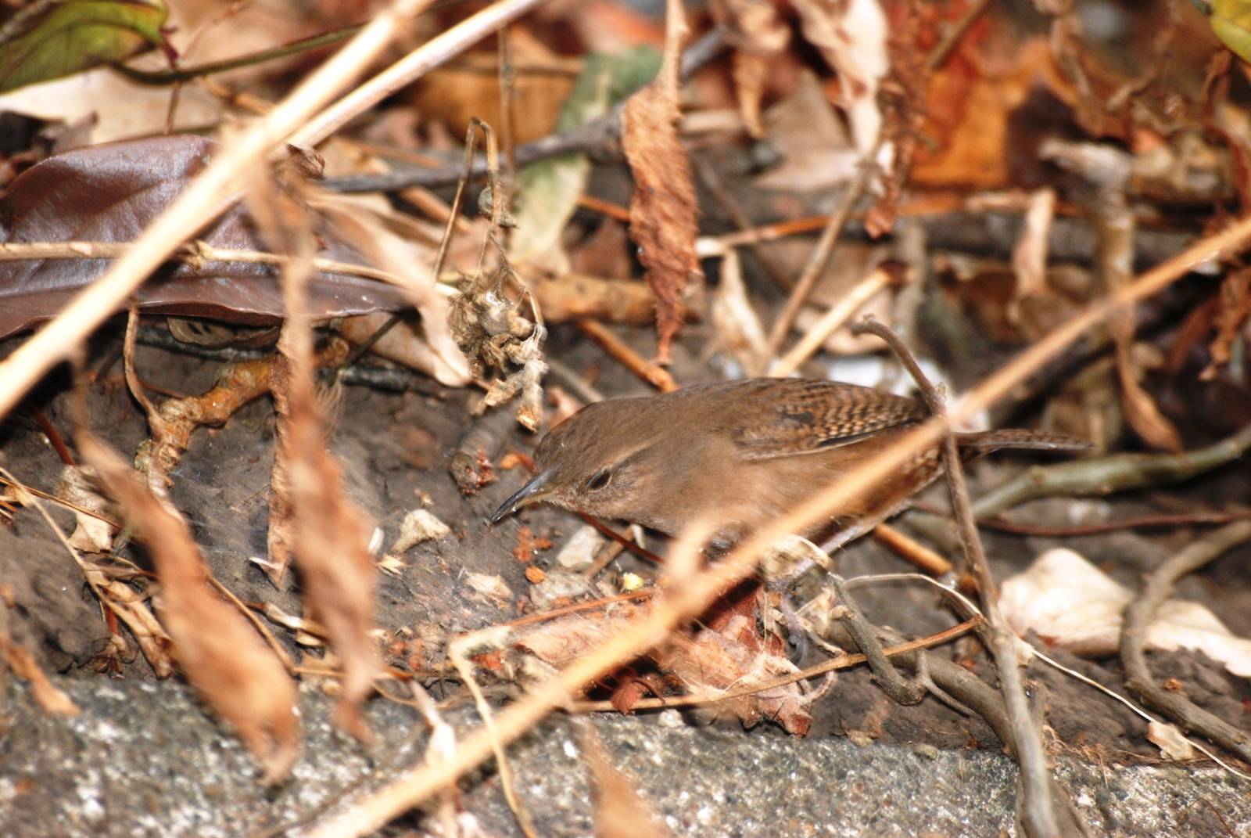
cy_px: 419
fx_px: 12525
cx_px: 626
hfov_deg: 5.7
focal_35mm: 360
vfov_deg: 3.8
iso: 400
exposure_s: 1/60
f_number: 5.3
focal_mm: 240
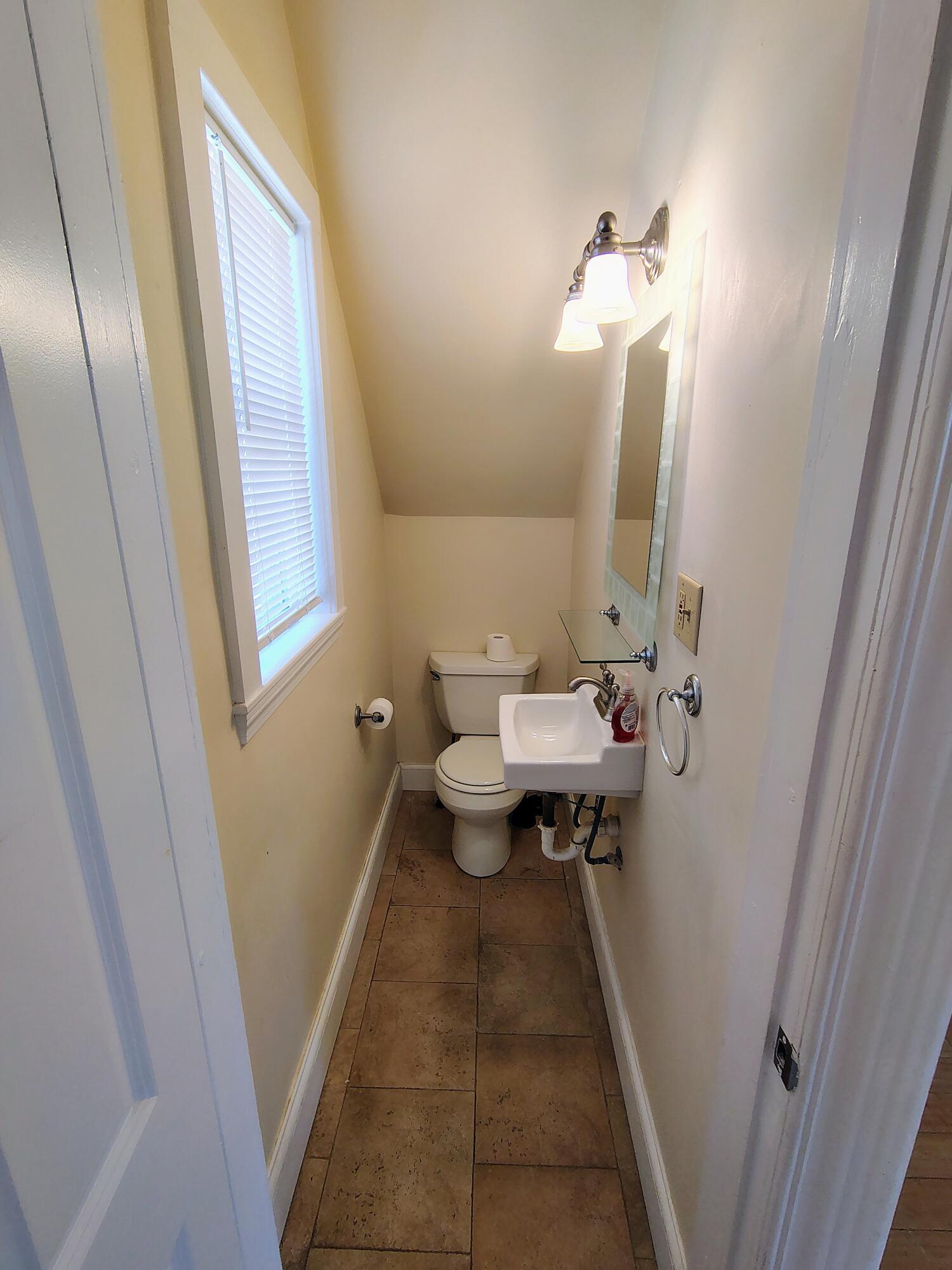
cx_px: 476
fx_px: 587
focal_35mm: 16
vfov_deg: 94.5
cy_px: 635
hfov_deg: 78.1
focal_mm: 2.13
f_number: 2.2
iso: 293
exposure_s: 1/60
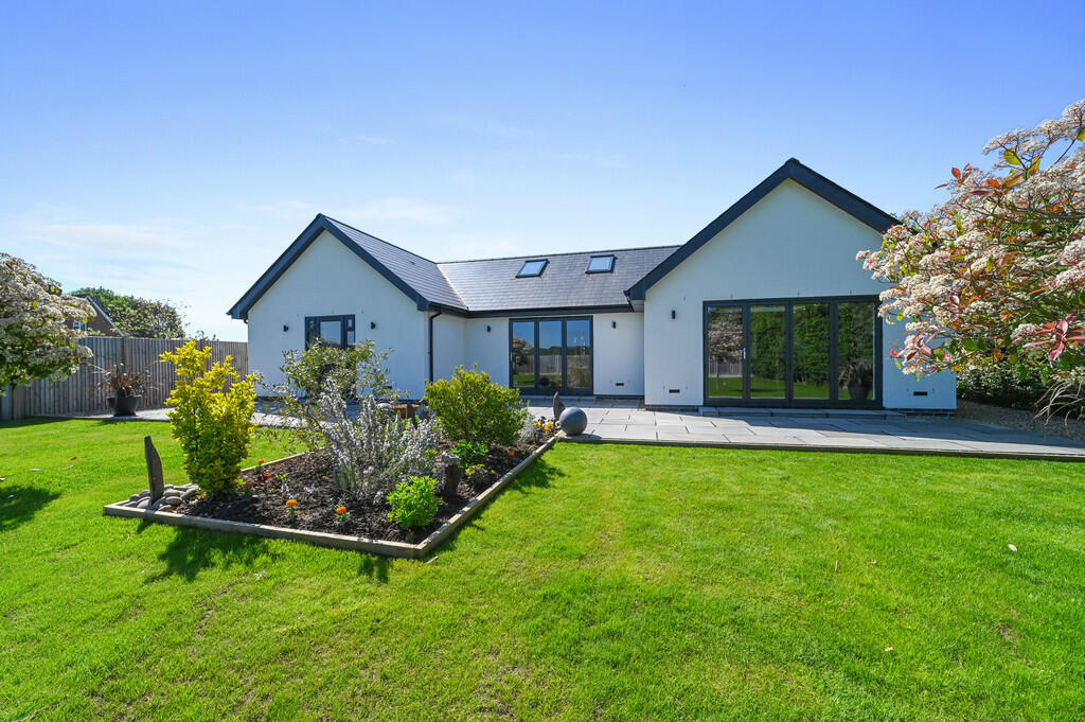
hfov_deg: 104.3
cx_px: 542
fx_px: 422
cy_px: 361
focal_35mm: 14
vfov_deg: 81.1
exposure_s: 1/60
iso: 400
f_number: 11
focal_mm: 14
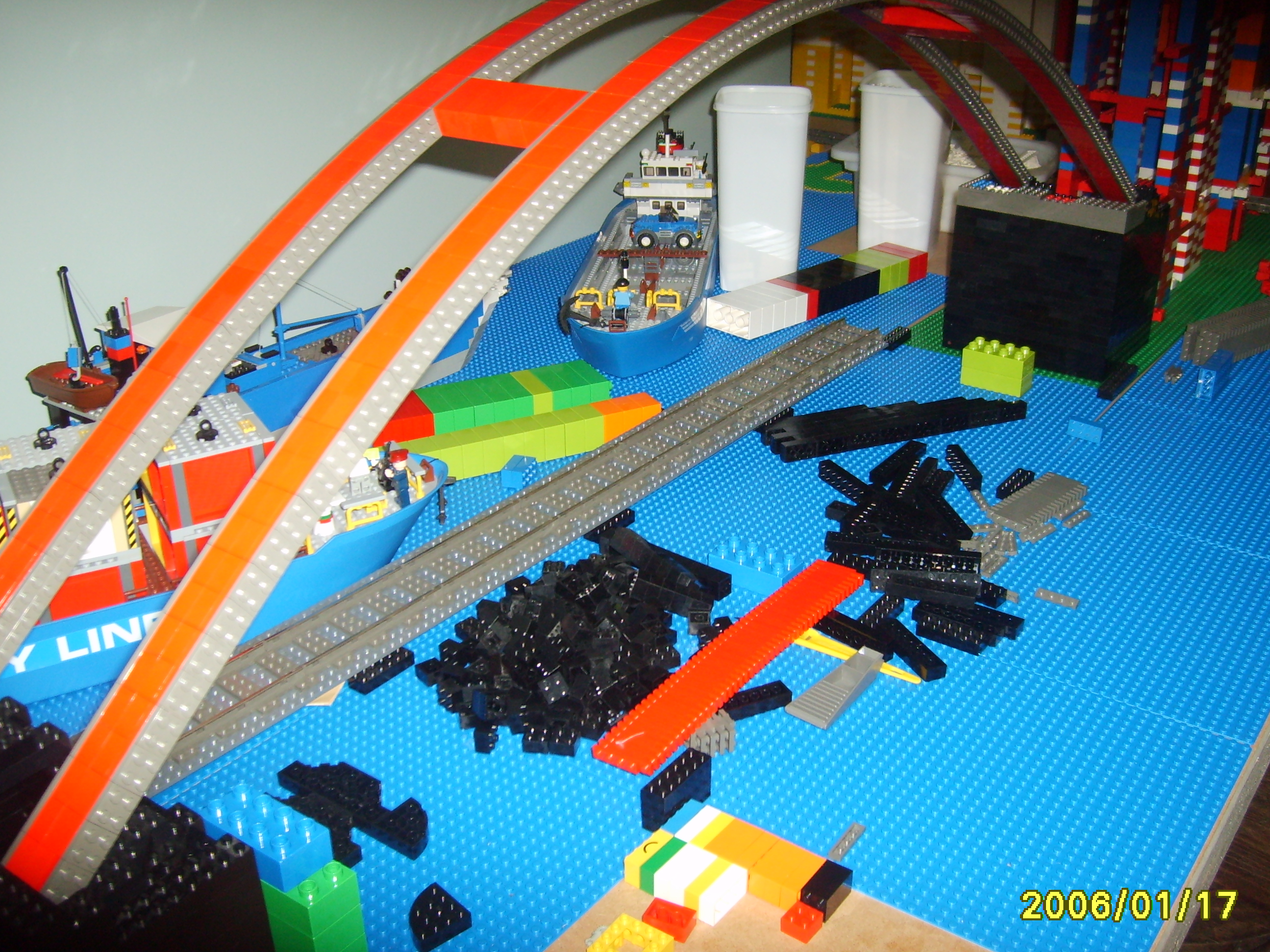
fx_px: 1321
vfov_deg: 39.7
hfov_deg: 51.4
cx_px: 628
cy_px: 476
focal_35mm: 36
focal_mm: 5.8
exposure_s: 1/45
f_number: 2.8
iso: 100
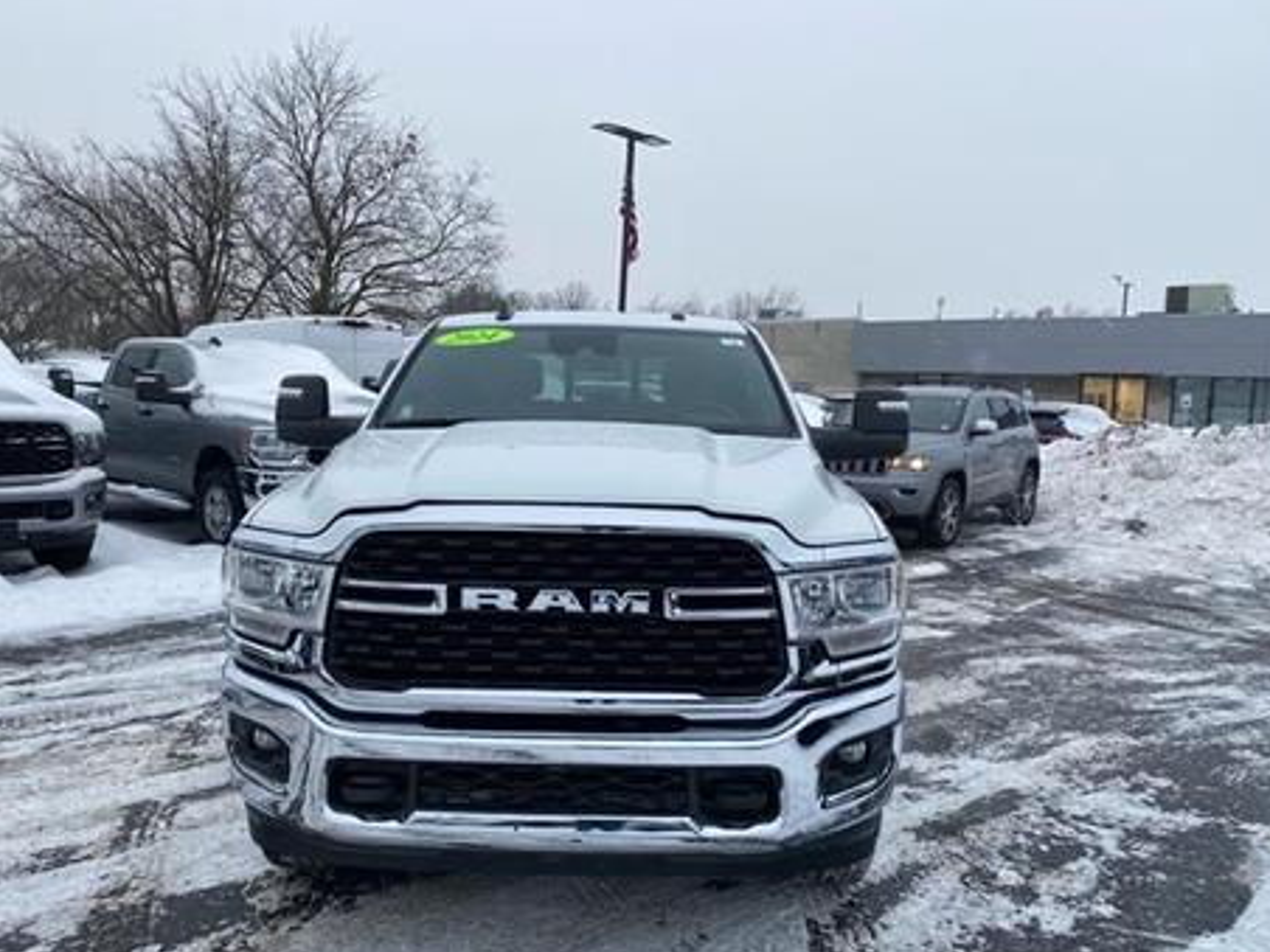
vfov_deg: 48.2
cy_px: 508
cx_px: 615
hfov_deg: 61.6
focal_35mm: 29
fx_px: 1064
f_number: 1.8
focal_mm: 4.25
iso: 32
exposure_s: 1/139
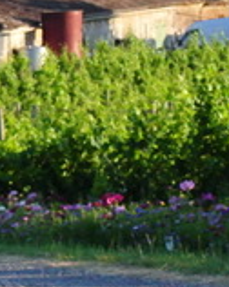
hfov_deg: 4.9
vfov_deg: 6.3
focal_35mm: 308
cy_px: 209
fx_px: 2614
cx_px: -213
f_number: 5.6
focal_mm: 30
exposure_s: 1/2000
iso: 1600
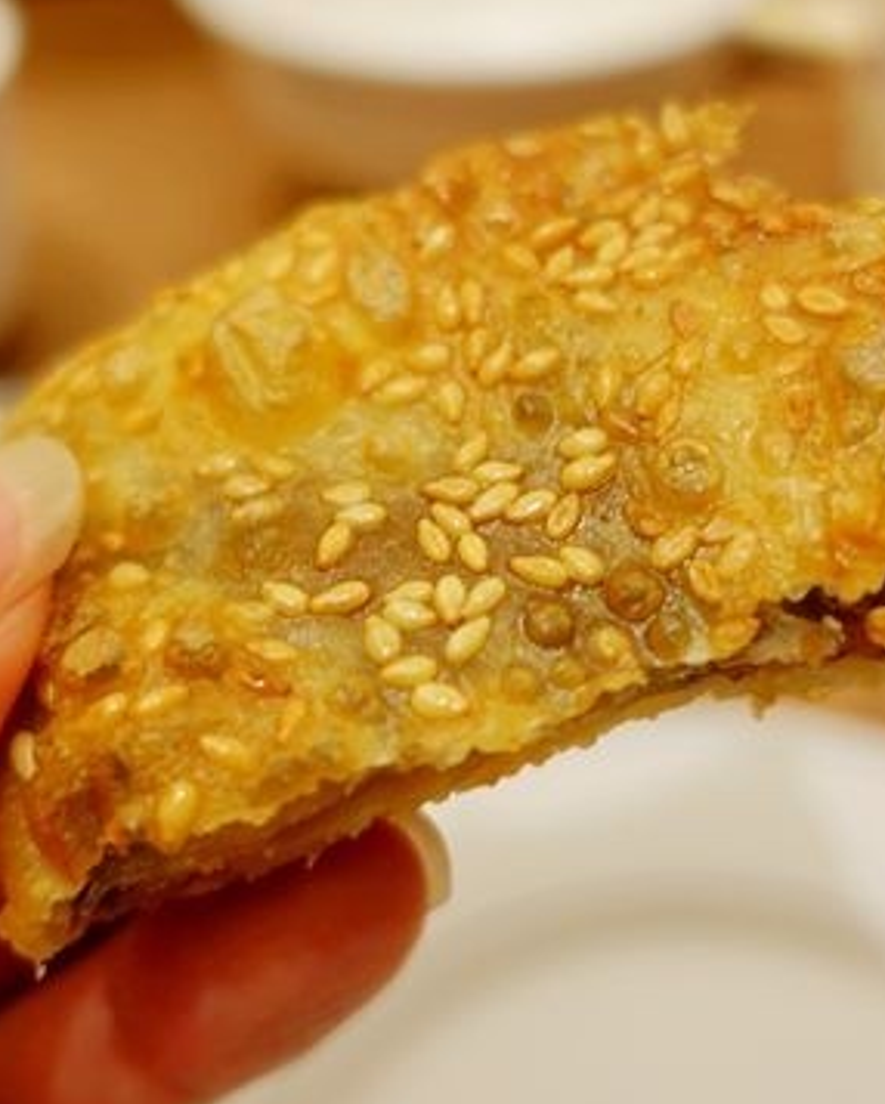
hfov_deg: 36.5
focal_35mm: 41
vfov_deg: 44.7
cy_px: 496
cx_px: 477
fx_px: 1341
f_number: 1.8
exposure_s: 1/30
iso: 160
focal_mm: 8.8
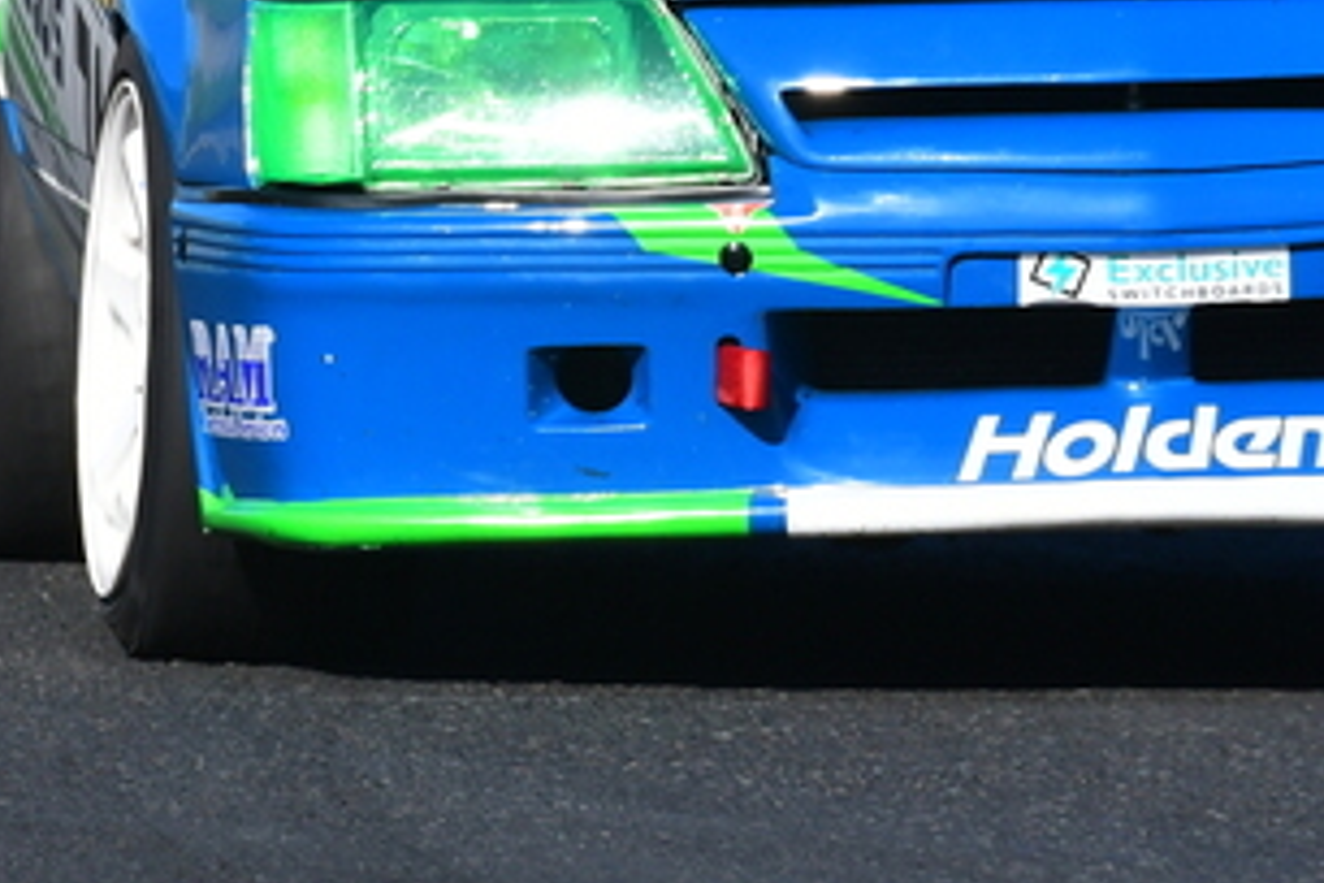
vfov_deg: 0.8
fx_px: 60568
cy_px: -188
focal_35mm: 1647
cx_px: 770
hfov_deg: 1.3
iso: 500
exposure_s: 1/640
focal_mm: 420
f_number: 11
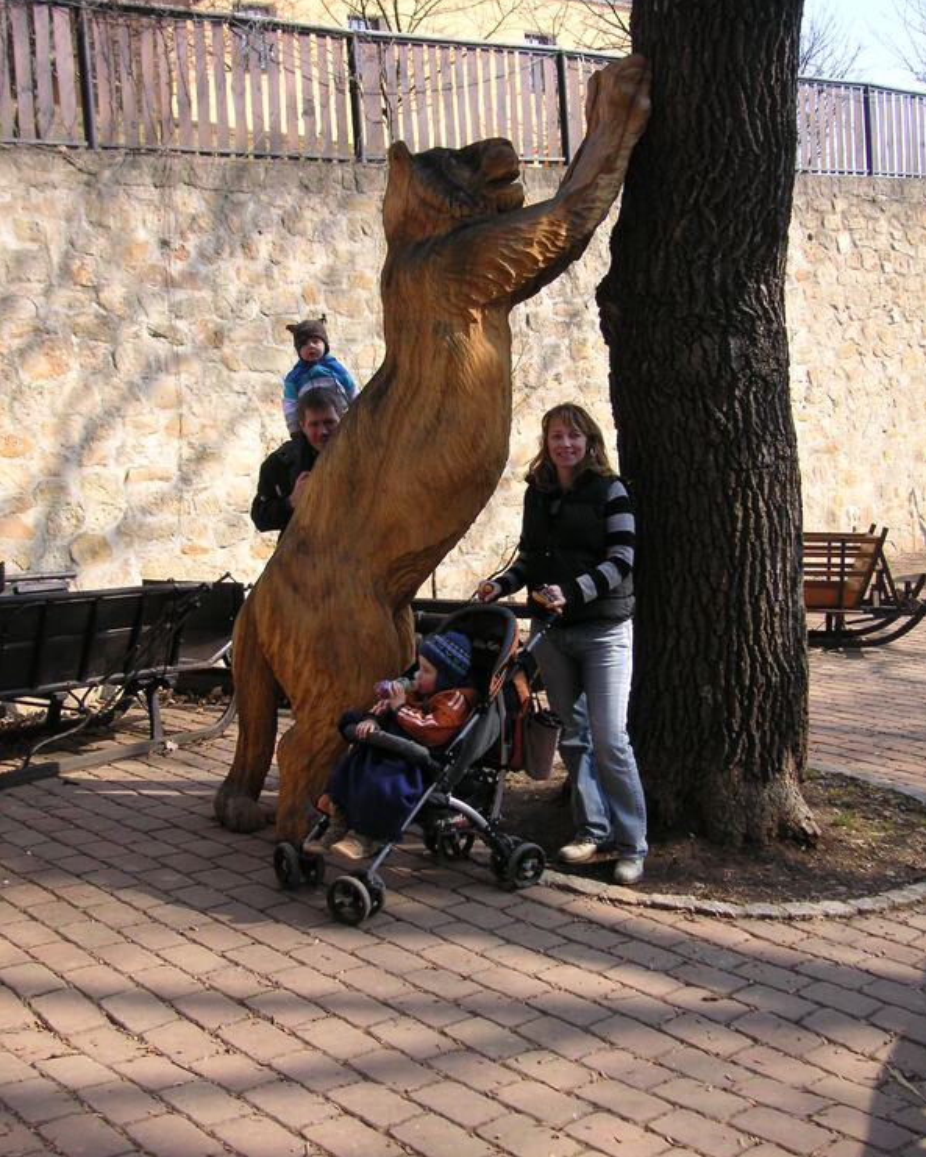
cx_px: 467
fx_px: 1336
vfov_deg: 46.8
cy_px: 570
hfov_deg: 38.2
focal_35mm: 39
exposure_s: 1/500
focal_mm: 6.1
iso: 50
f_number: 2.8
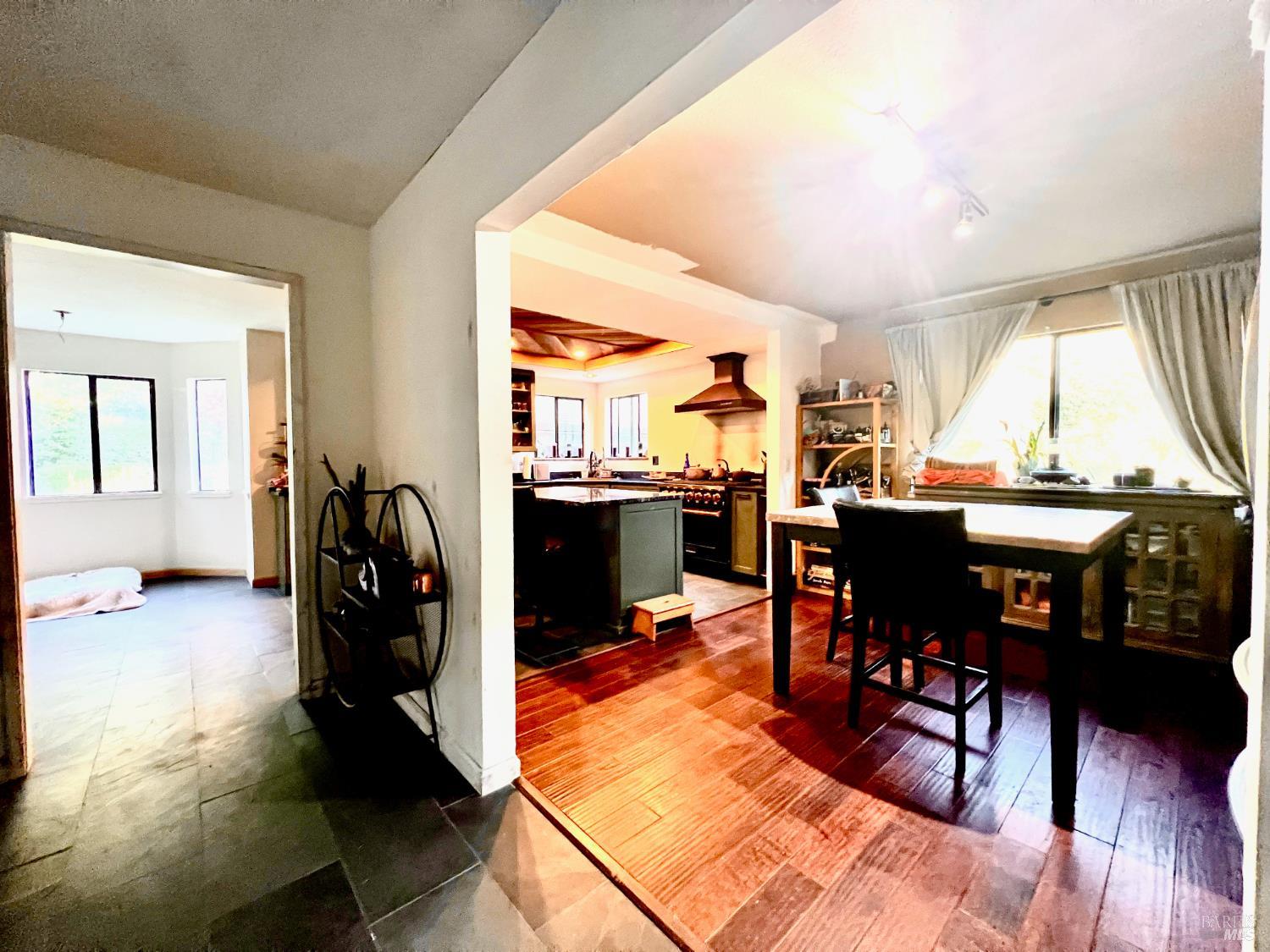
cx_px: 635
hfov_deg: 106.2
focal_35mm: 13
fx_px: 477
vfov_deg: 89.9
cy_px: 476
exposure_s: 1/60
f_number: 1.8
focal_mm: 1.57
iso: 800
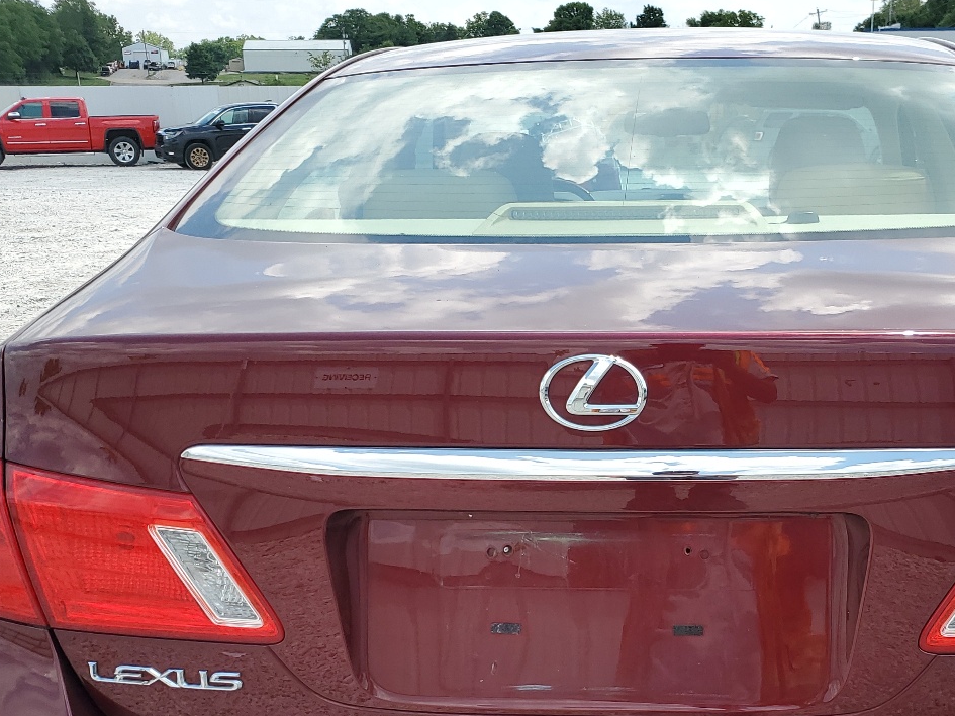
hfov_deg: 42.4
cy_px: 569
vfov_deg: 32.0
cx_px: 632
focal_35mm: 44
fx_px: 1214
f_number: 1.5
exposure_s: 1/2000
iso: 50
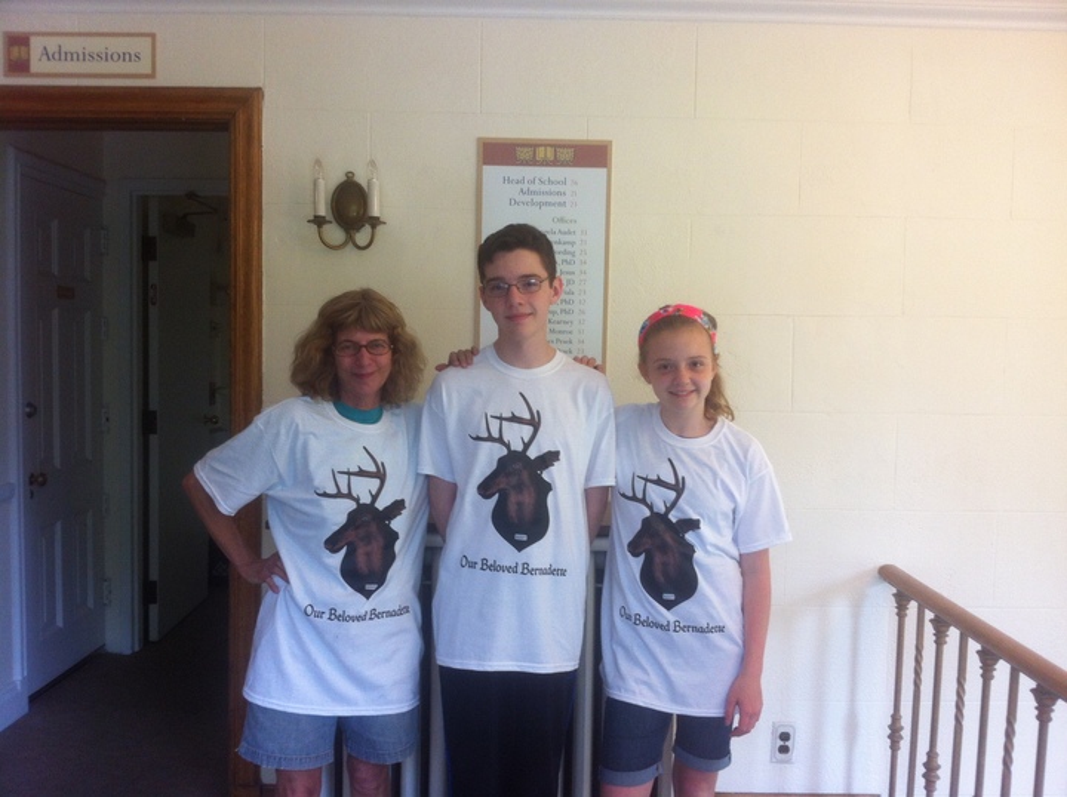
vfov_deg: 40.6
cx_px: 534
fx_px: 1077
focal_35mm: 35
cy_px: 398
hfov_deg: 52.7
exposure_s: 1/24
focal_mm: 3.85
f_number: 2.8
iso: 100
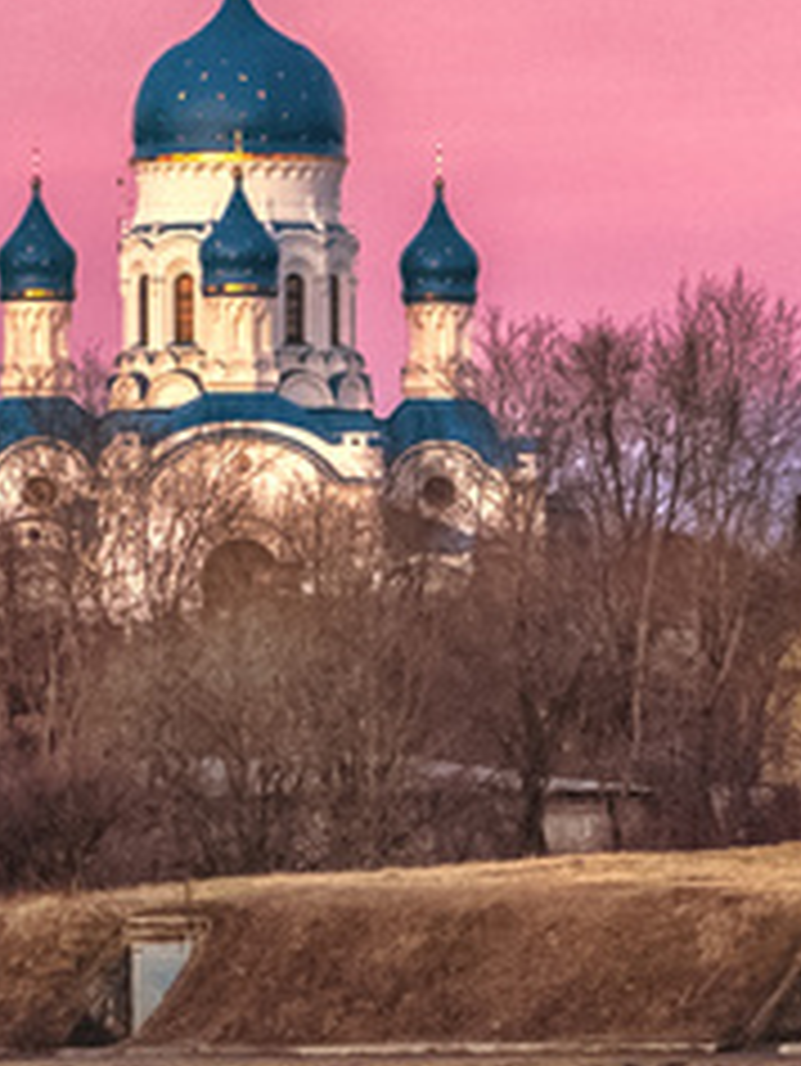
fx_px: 12361
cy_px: 567
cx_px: 608
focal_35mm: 401
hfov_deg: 3.7
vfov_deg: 4.9
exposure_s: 1/15
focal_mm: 34
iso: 100
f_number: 8
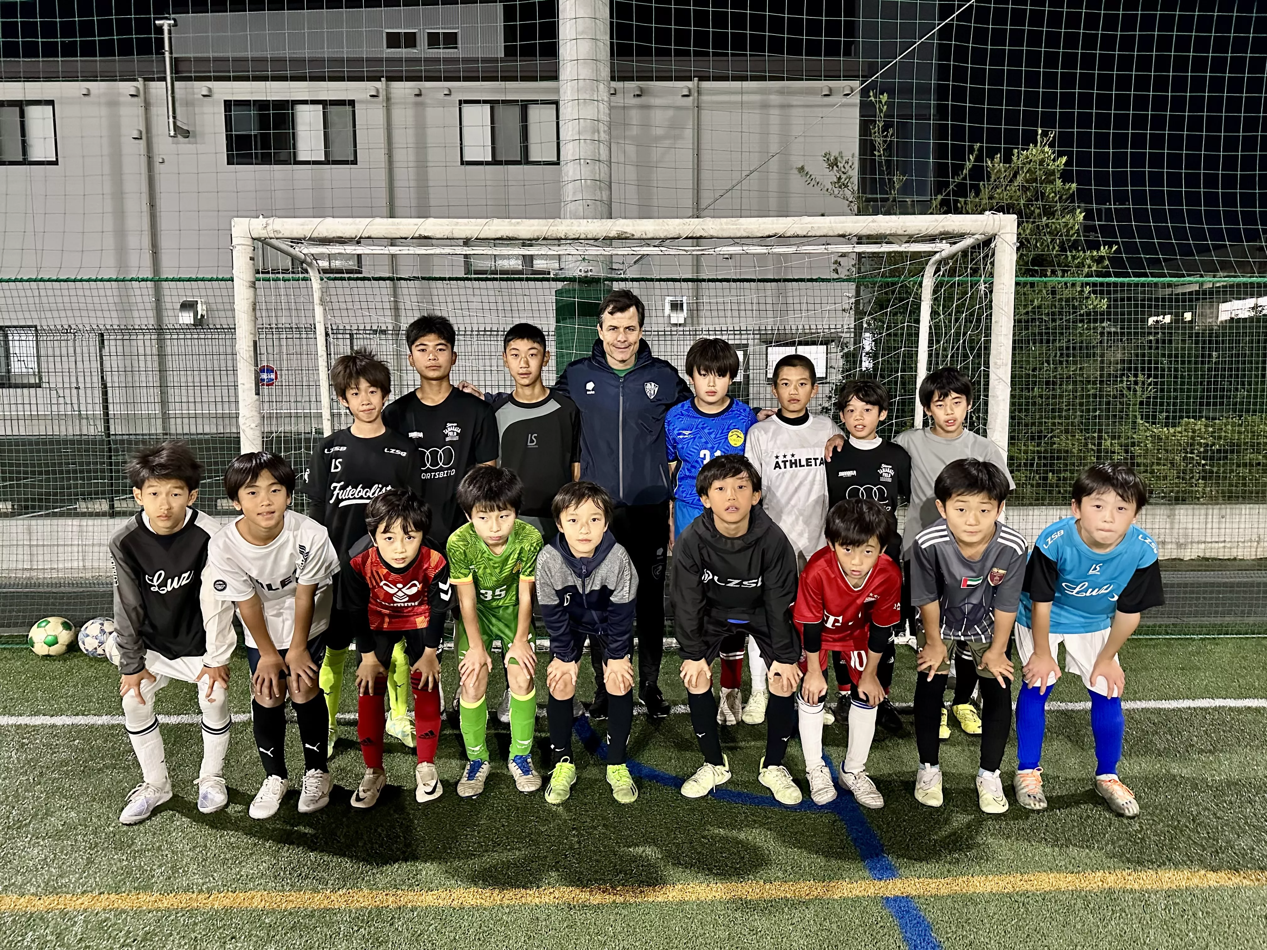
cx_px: 634
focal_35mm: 24
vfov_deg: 56.8
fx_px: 878
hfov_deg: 71.6
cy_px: 475
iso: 1000
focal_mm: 6.86
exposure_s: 1/36
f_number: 1.78
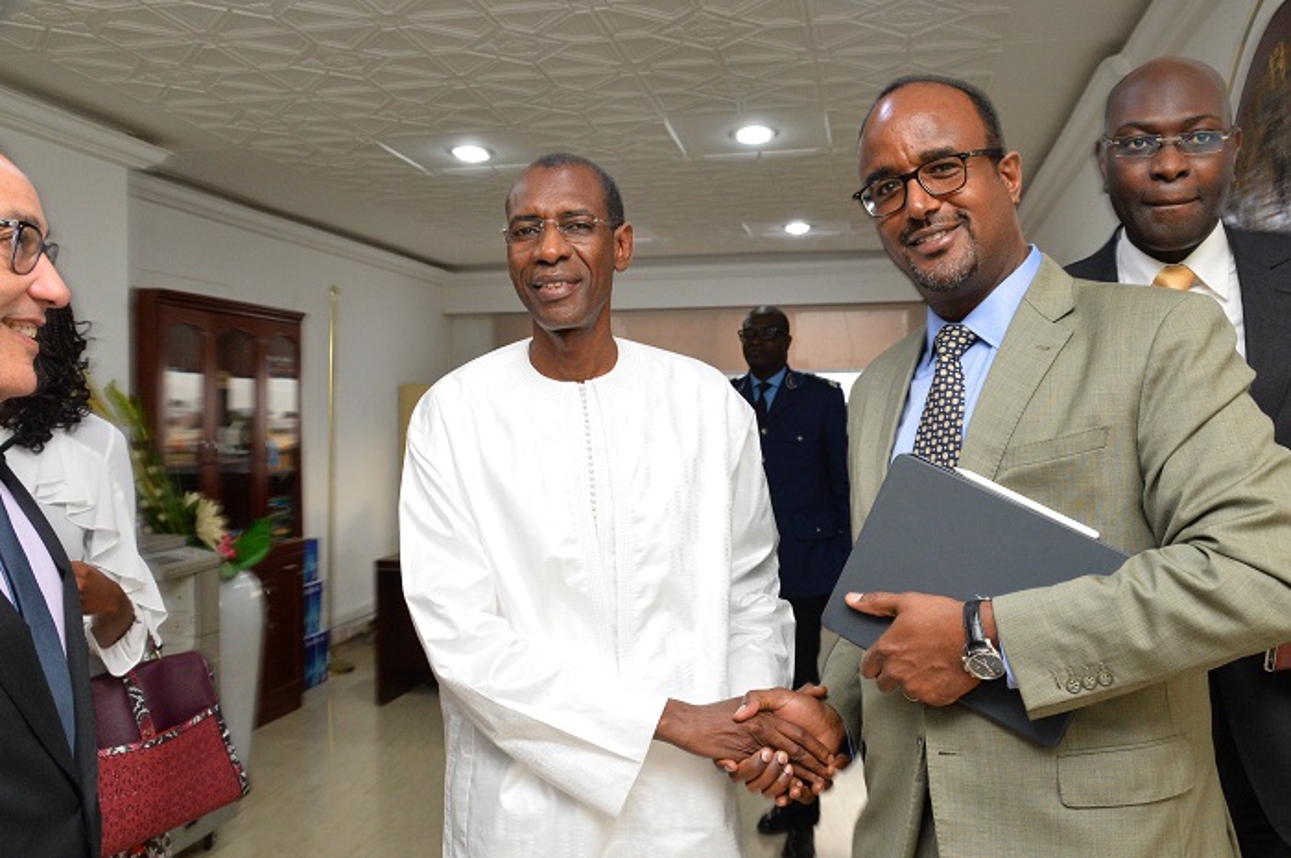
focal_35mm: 35
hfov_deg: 54.5
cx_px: 646
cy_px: 429
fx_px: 1254
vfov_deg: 37.8
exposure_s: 1/100
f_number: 8
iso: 4000
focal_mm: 35
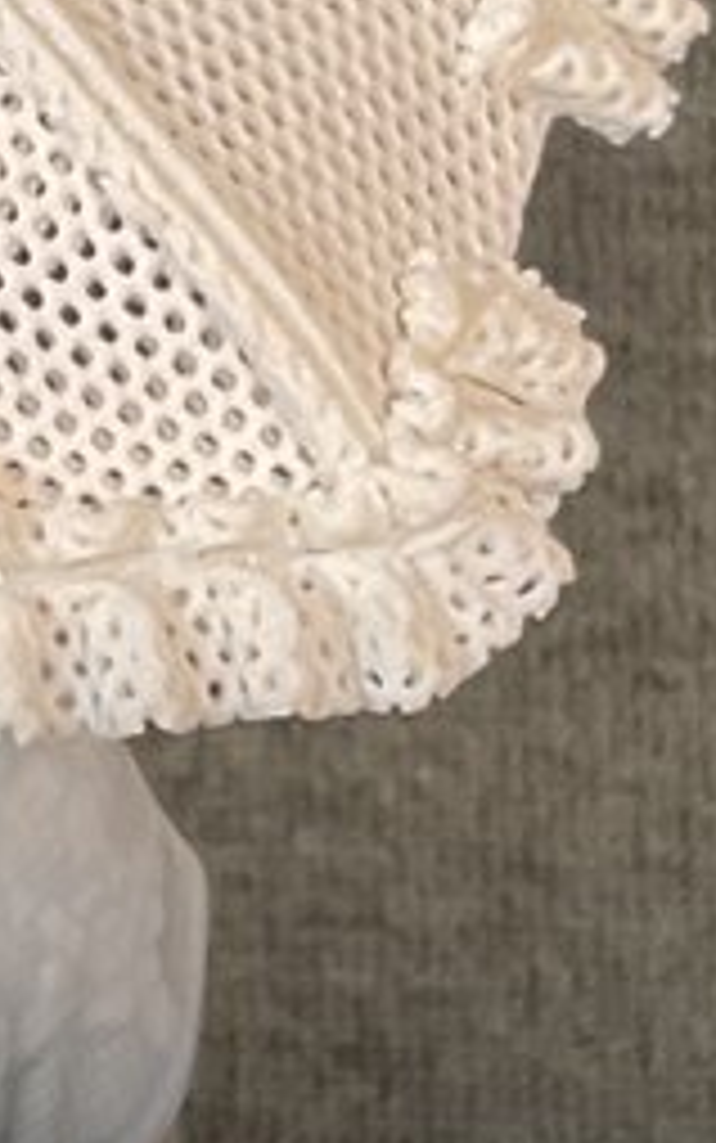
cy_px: 799
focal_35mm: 183
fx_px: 5707
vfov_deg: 11.4
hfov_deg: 7.2
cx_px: 146
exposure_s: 1/60
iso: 100
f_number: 1.8
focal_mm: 3
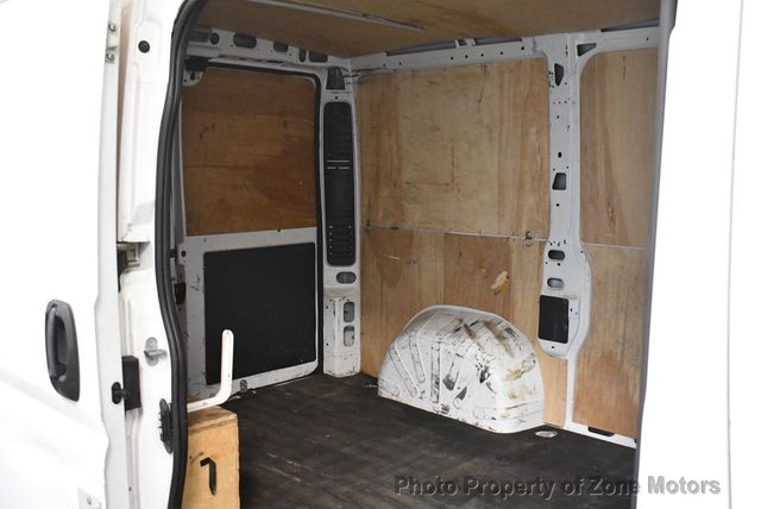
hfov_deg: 53.1
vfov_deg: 36.9
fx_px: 762
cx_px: 380
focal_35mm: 36
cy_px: 254
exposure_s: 1/100
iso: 3200
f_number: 3.5
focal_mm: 18
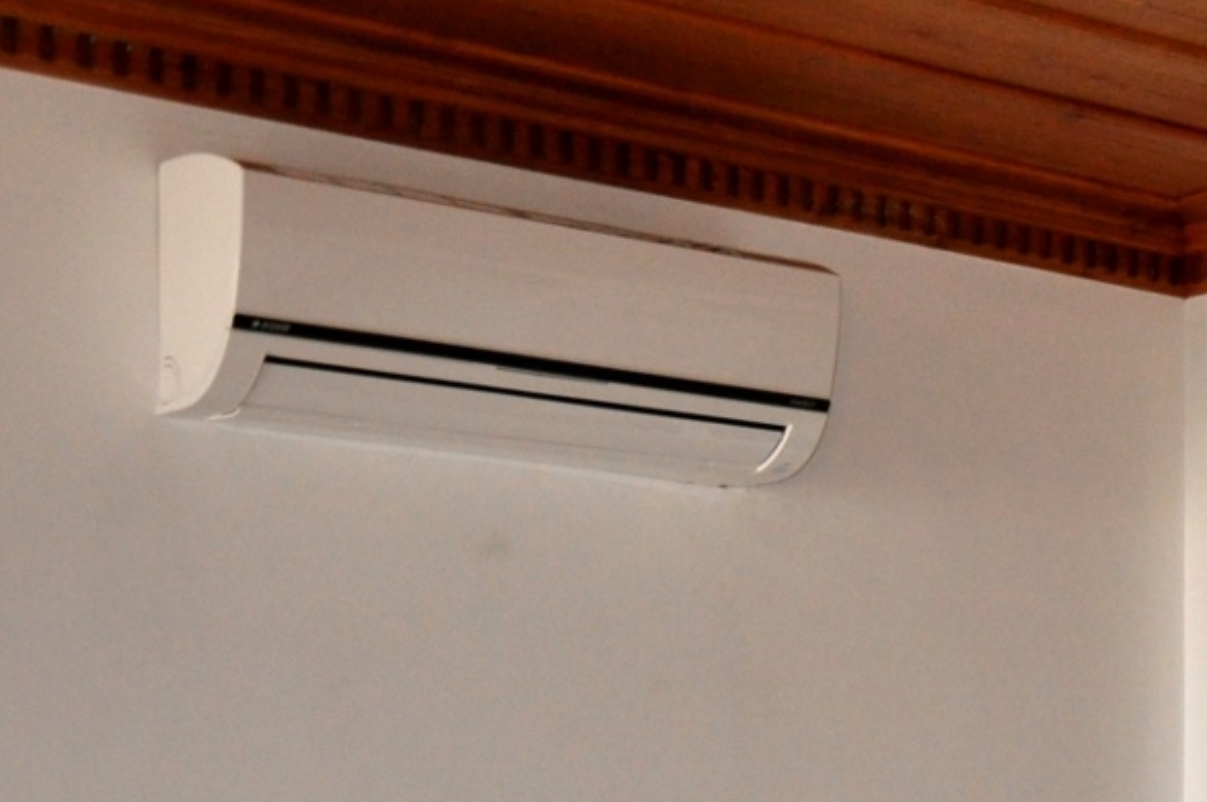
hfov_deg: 19.9
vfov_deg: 14.0
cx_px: 1661
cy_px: 1164
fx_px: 3081
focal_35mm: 92
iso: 800
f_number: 3.5
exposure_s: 1/60
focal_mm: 18
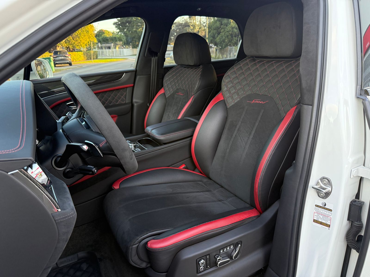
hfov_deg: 71.6
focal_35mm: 24
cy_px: 138
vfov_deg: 56.8
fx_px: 257
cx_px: 185
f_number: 1.78
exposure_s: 1/104
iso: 200
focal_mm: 6.76
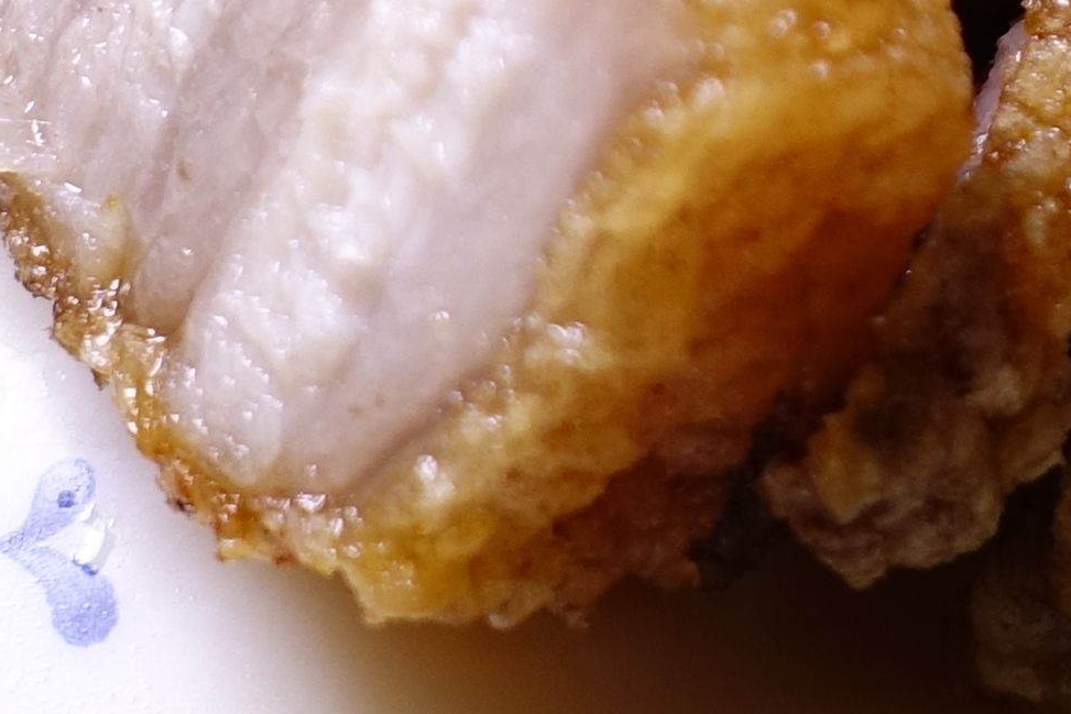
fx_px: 4017
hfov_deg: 14.5
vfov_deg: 9.6
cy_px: -590
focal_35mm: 135
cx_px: 1405
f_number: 2.8
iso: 125
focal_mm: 8.8
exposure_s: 1/100
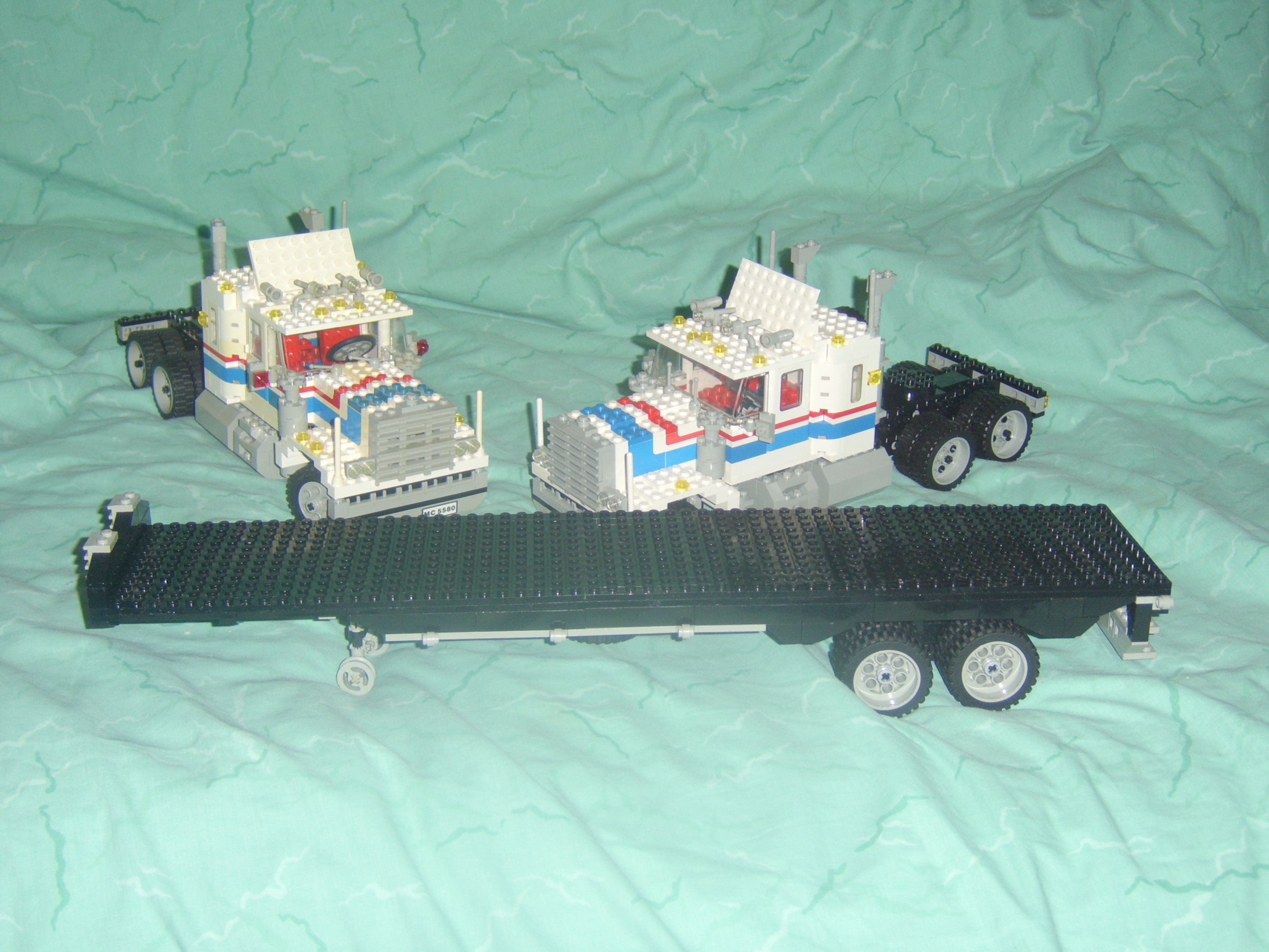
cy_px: 476
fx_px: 1393
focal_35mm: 38
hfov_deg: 49.0
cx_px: 634
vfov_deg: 37.7
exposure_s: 1/60
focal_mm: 9.86
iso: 141
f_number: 2.7
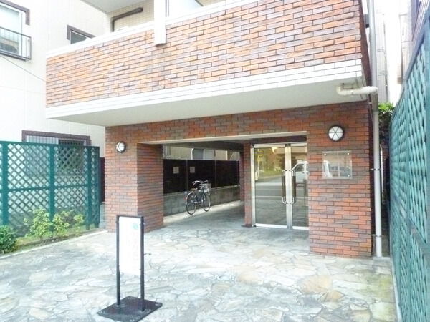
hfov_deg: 69.4
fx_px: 311
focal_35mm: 25
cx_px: 215
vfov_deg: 54.9
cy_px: 161
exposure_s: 1/125
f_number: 2.8
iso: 1600
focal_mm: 4.4
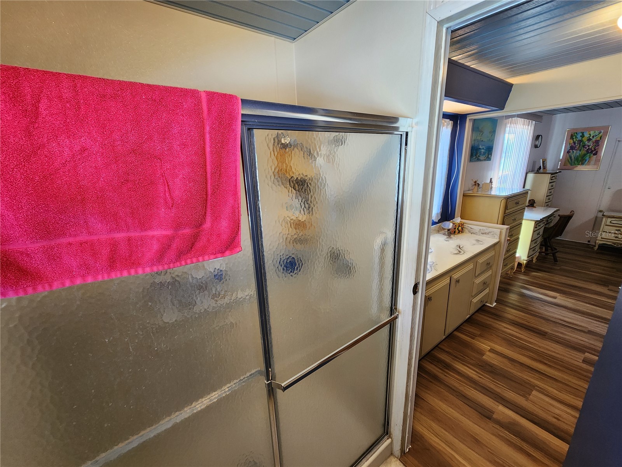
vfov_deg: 89.9
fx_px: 234
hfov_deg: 106.2
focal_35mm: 13
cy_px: 234
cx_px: 311
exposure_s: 1/60
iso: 200
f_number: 2.2
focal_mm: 2.2
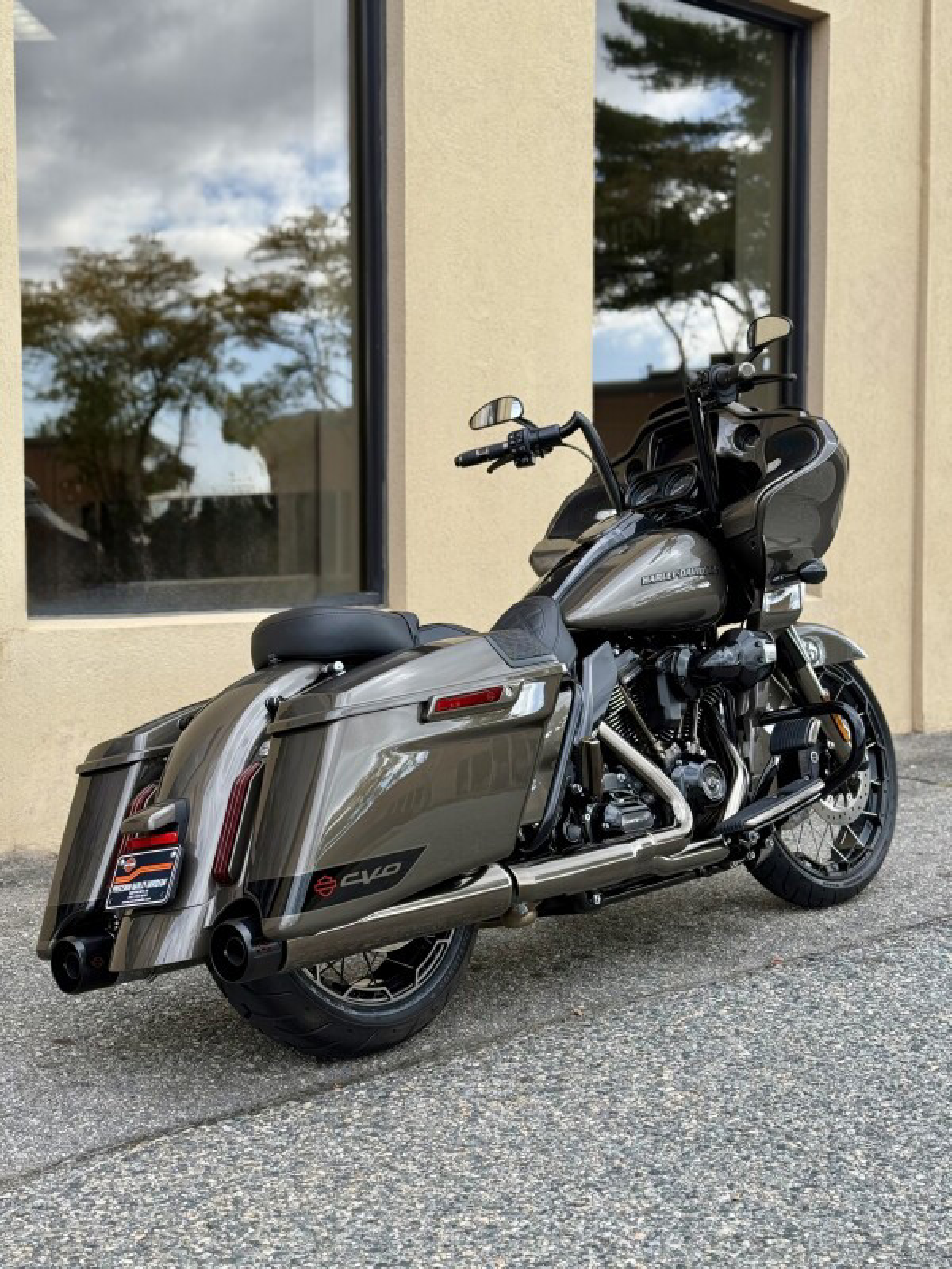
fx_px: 1760
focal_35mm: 48
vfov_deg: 39.7
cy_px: 634
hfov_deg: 30.3
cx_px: 476
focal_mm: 6.76
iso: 80
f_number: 1.78
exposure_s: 1/975
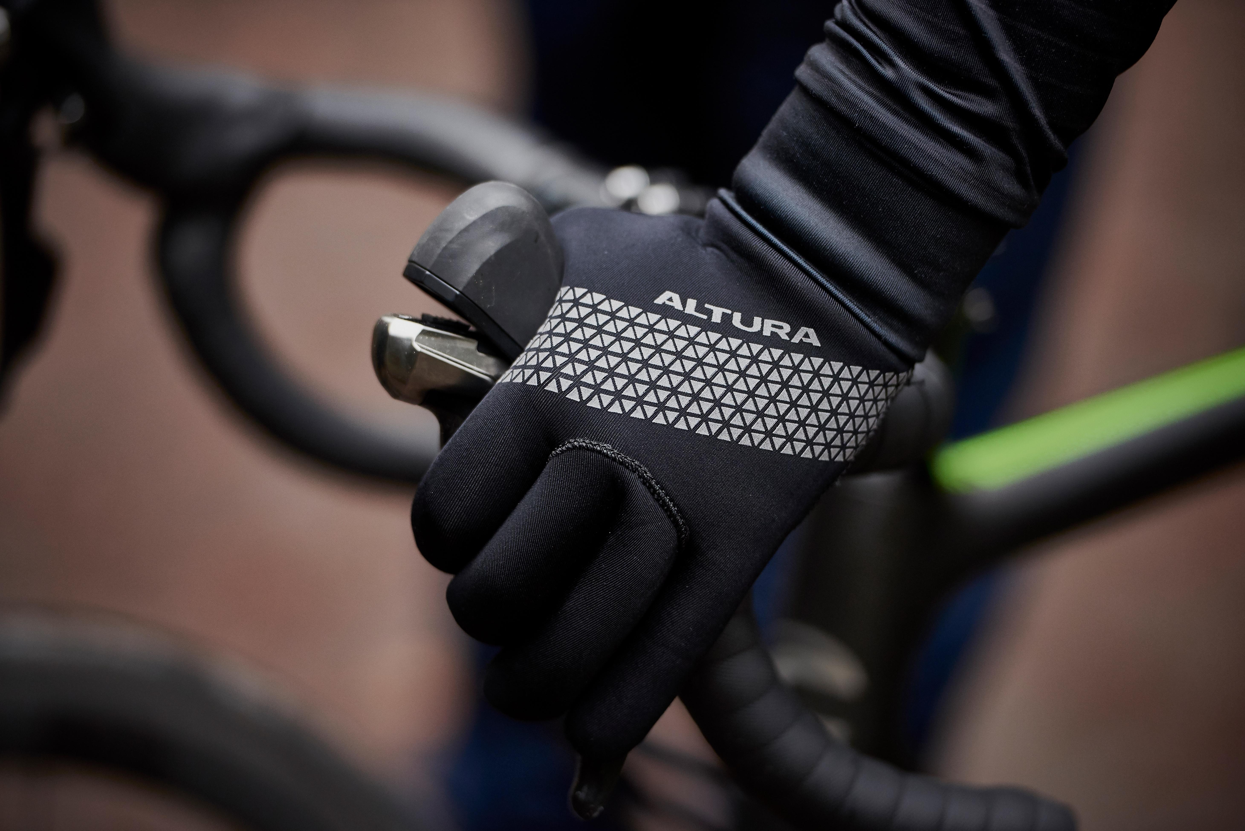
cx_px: 622
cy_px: 416
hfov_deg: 10.3
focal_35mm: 200
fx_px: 6919
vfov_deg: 6.9
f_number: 2.8
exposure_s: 1/320
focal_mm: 200
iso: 1600
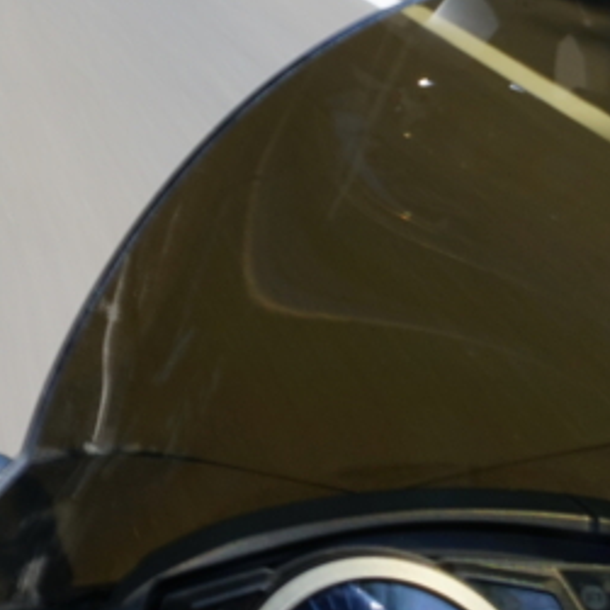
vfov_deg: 22.7
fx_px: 1455
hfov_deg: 21.9
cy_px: -9
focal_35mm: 73
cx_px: -119
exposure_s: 1/25
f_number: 22
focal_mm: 18
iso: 100
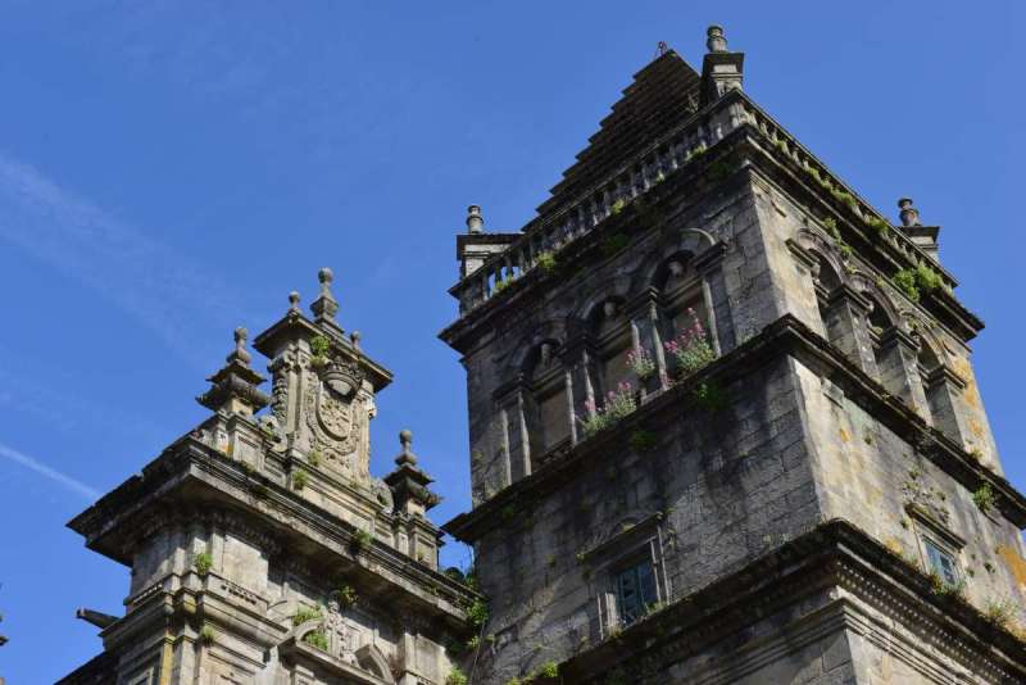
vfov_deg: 23.4
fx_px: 1654
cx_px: 513
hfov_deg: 34.5
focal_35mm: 58
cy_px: 342
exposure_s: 1/100
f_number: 13
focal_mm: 58
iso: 125
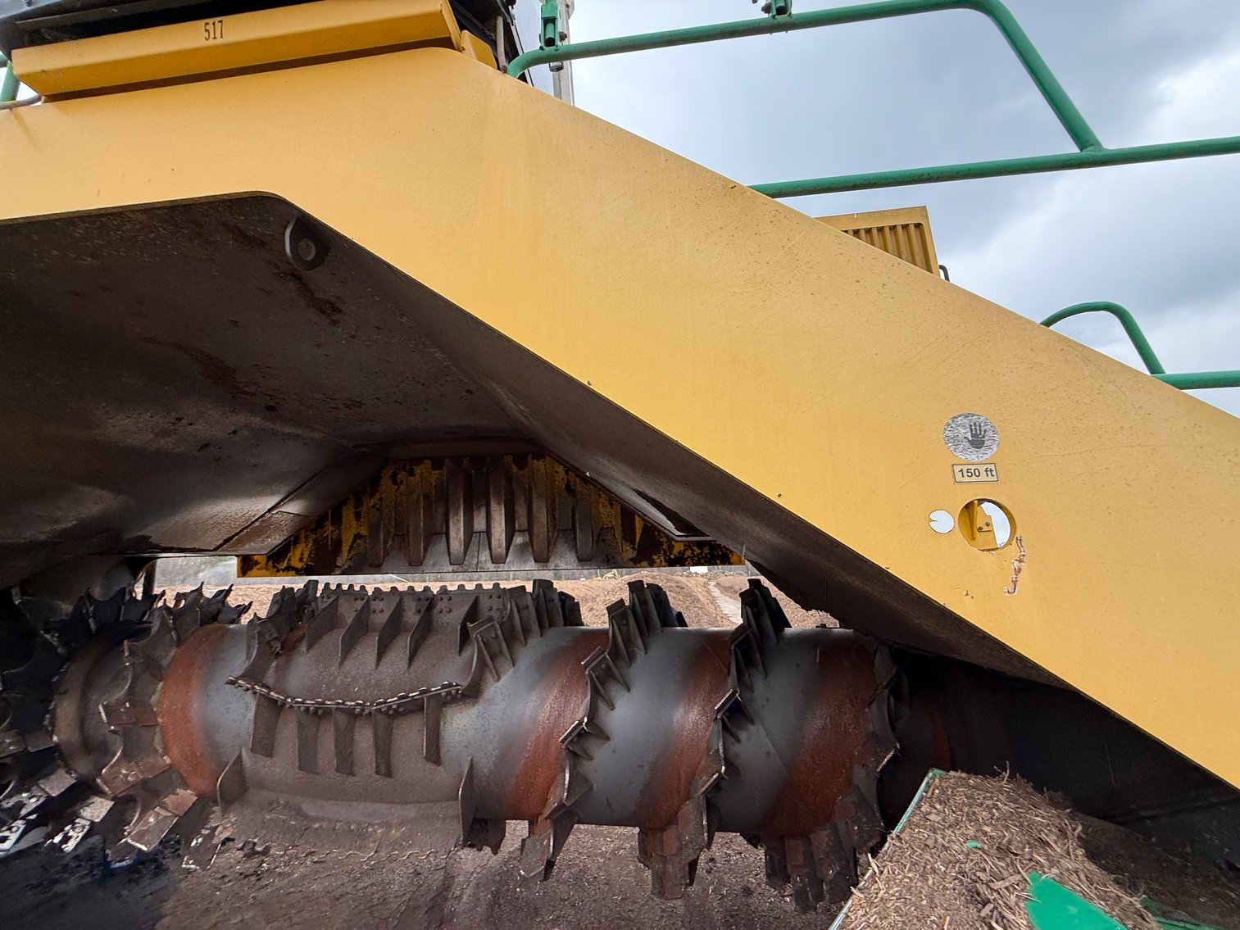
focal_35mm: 14
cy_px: 465
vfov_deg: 85.7
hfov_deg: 102.1
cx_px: 620
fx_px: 502
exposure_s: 1/203
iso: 50
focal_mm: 2.22
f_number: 2.2
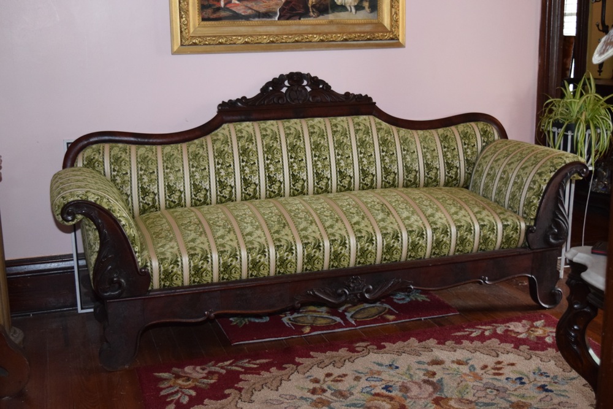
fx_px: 792
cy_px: 204
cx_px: 306
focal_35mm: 46
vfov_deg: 29.0
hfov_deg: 42.3
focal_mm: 31
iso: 2500
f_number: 4.2
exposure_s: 1/60
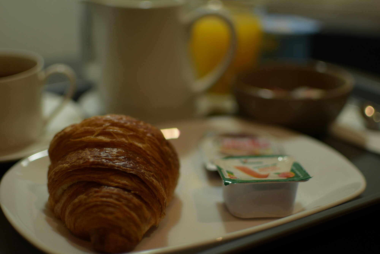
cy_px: 127
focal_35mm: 52
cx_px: 190
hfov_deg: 37.8
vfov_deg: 25.8
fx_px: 554
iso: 200
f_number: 1.8
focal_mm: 35
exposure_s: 1/200
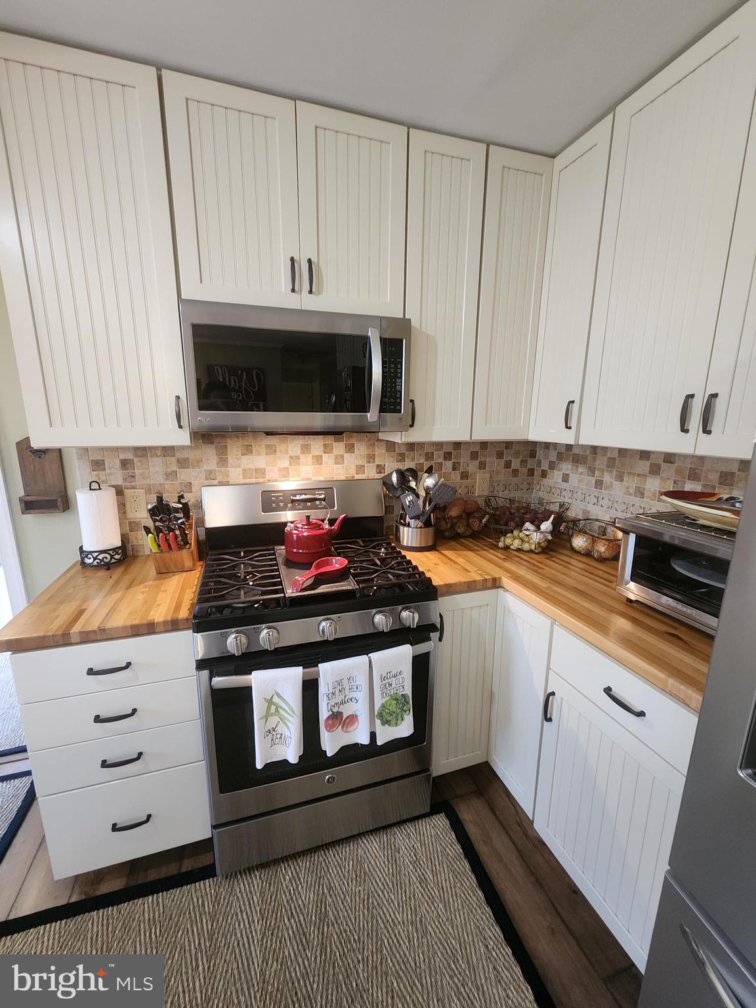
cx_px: 378
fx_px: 379
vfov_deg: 106.2
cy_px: 504
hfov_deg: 89.9
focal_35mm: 13
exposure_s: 1/40
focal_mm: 2.2
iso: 320
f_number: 2.2
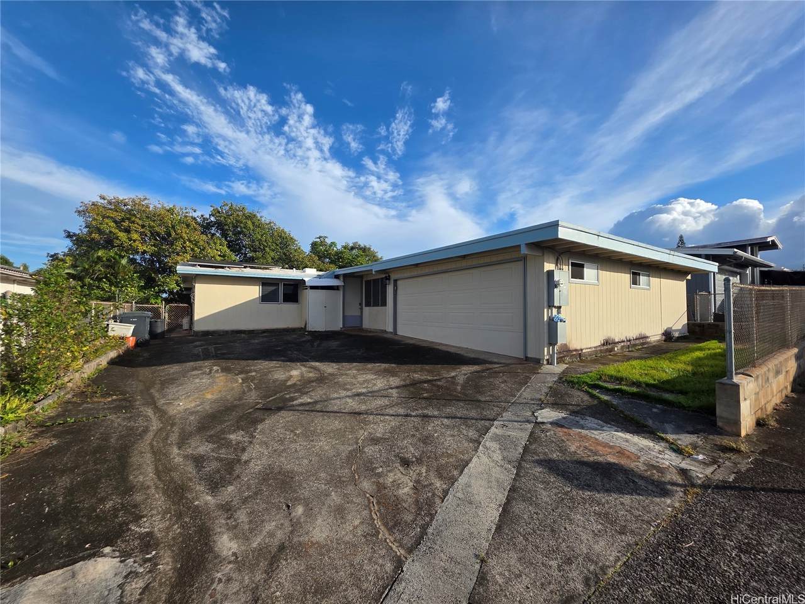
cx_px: 402
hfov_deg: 106.2
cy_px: 302
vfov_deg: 89.9
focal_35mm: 13
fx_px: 302
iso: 40
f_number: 1.9
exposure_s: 1/1819
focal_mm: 2.2
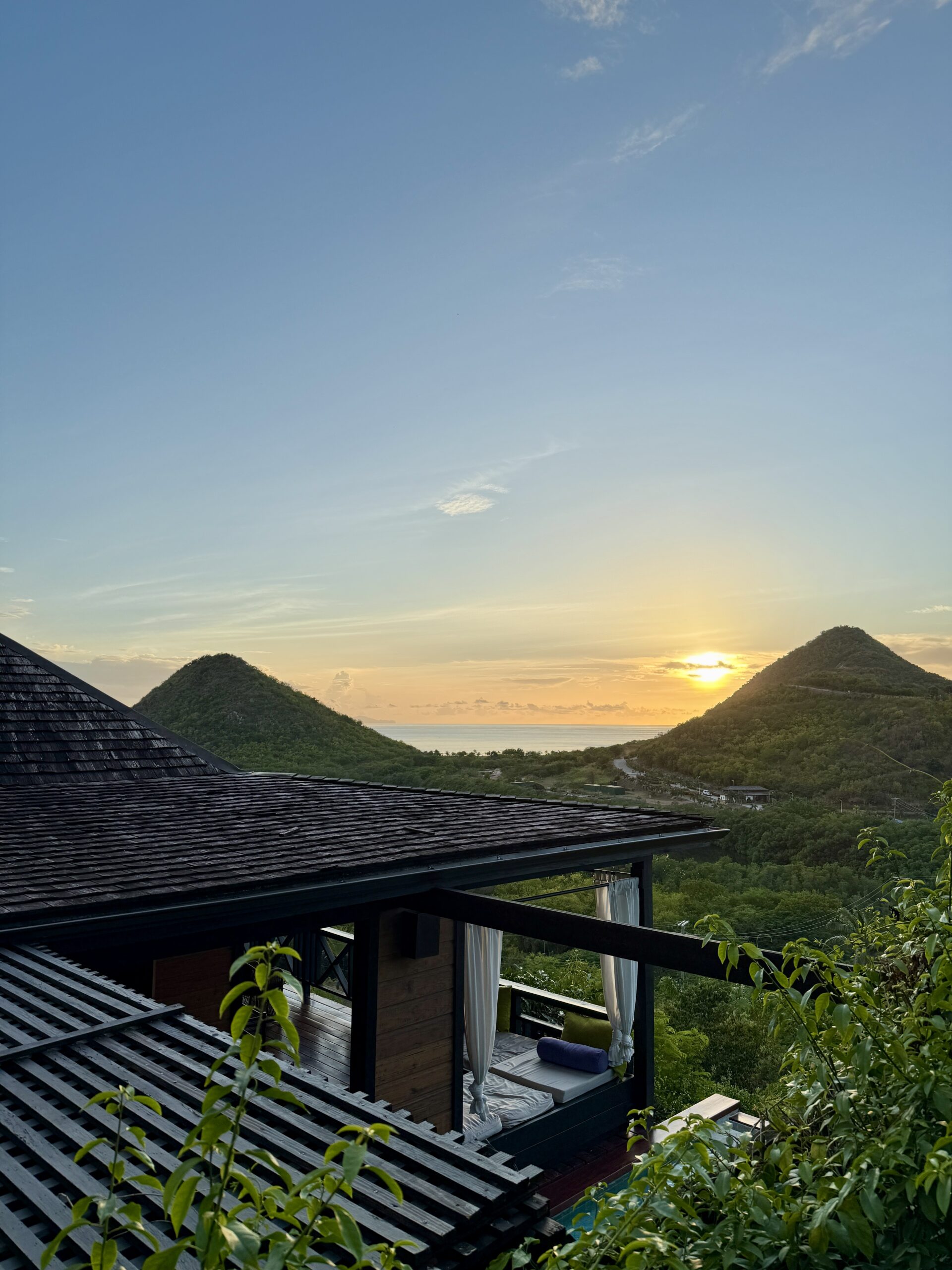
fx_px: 880
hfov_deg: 56.8
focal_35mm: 24
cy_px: 635
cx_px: 476
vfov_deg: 71.6
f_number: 1.78
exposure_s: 1/1437
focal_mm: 6.76
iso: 80
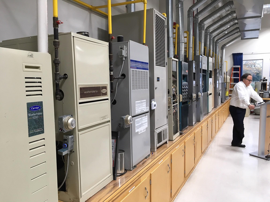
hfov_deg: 61.7
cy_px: 101
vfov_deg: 48.2
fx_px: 226
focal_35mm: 29
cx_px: 135
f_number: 2.2
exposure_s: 1/30
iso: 25
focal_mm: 4.15
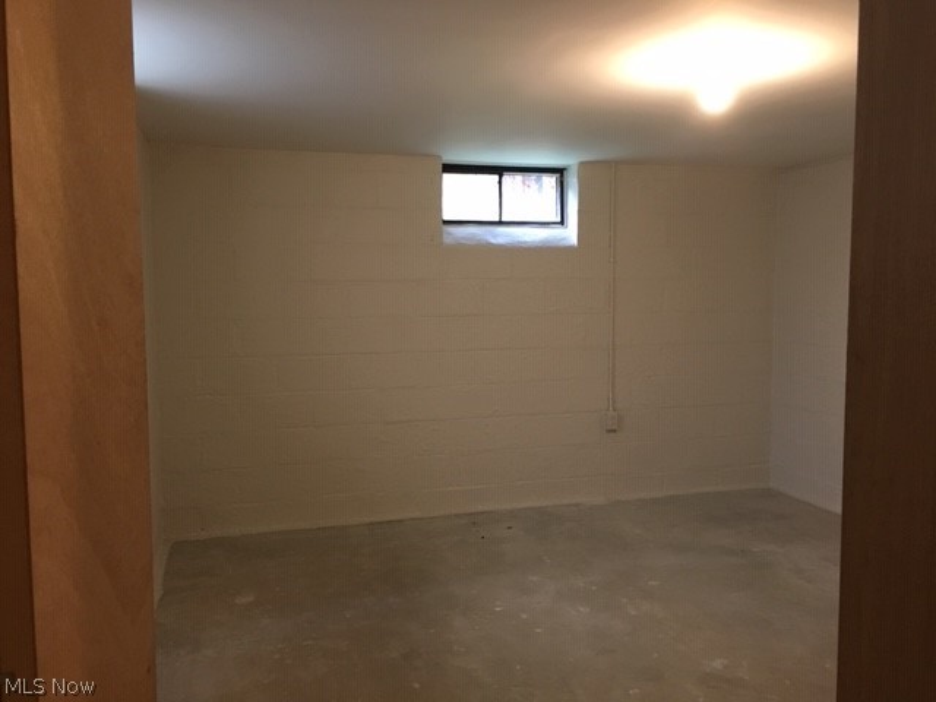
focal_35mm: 29
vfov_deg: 48.2
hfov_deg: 61.7
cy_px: 351
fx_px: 784
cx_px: 468
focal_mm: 4.15
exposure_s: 1/30
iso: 200
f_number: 2.2
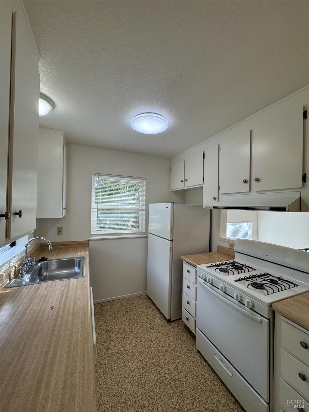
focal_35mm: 14
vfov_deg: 102.1
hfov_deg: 85.7
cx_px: 154
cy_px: 206
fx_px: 167
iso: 50
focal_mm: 2.22
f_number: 2.2
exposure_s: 1/120
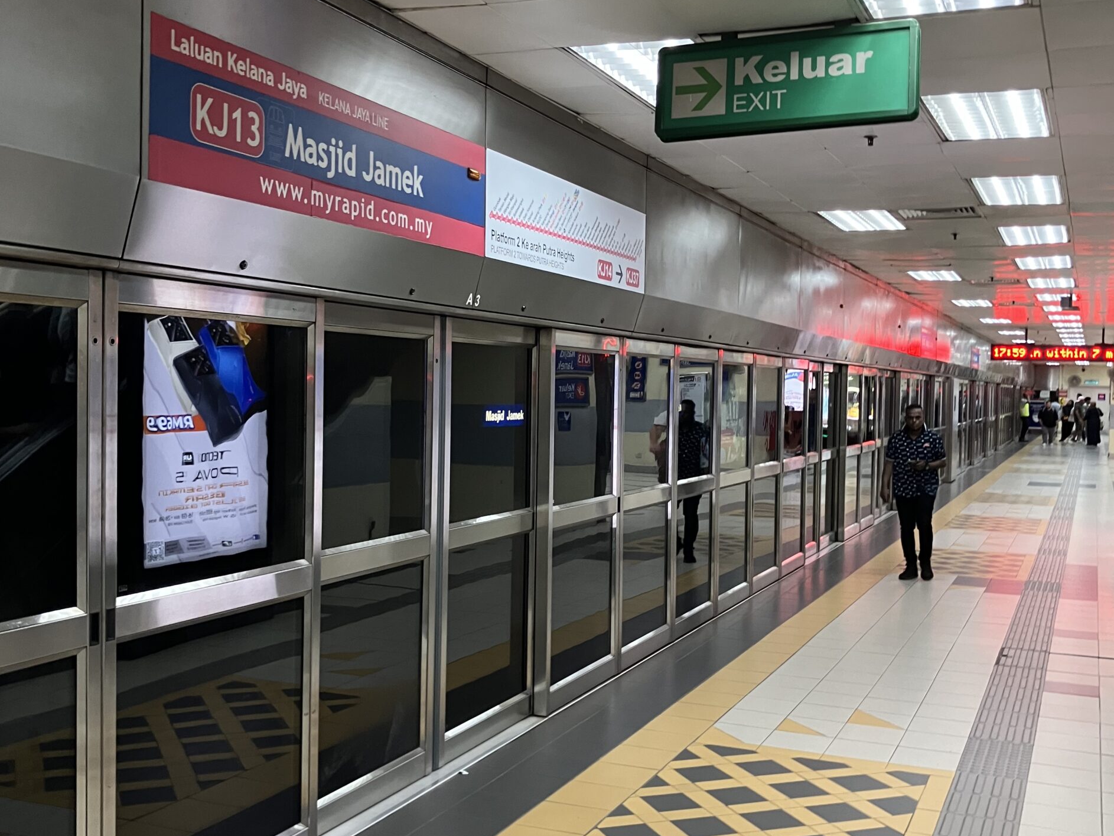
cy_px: 419
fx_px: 1223
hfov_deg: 49.0
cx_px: 558
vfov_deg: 37.7
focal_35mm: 38
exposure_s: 1/50
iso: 125
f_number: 1.8
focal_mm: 3.99
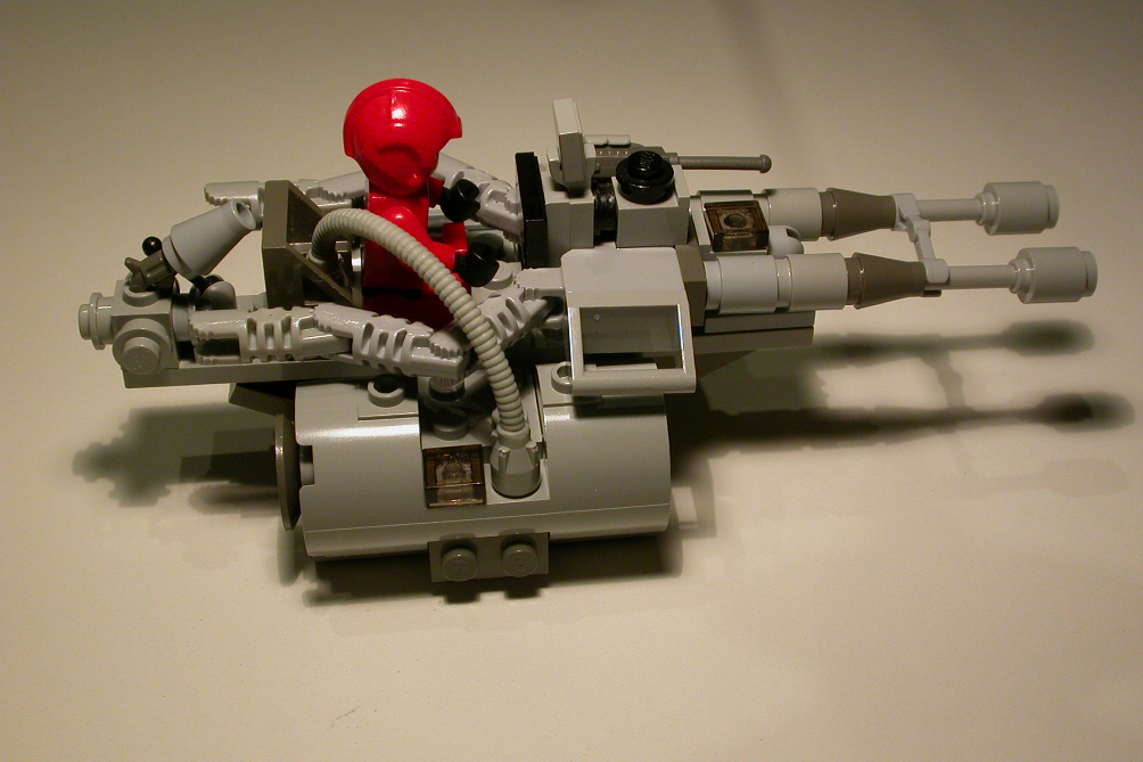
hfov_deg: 38.2
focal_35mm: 52
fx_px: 1651
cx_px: 574
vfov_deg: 26.0
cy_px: 388
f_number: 4.6
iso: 100
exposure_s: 1/105
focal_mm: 10.2
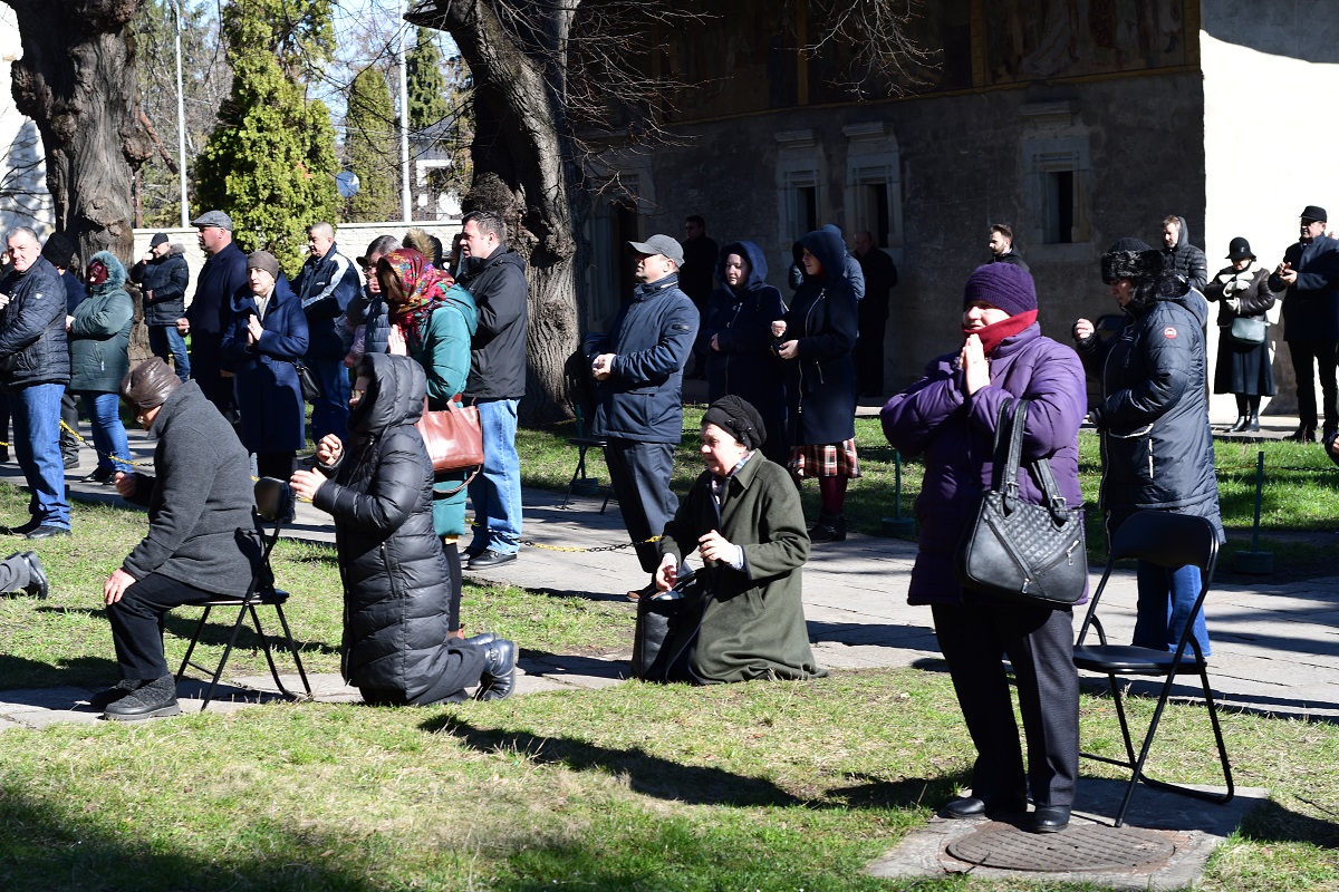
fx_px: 2789
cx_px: 670
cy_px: 446
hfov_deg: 27.0
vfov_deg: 18.2
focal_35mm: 75
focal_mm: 50
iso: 100
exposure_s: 1/200
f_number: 5.6
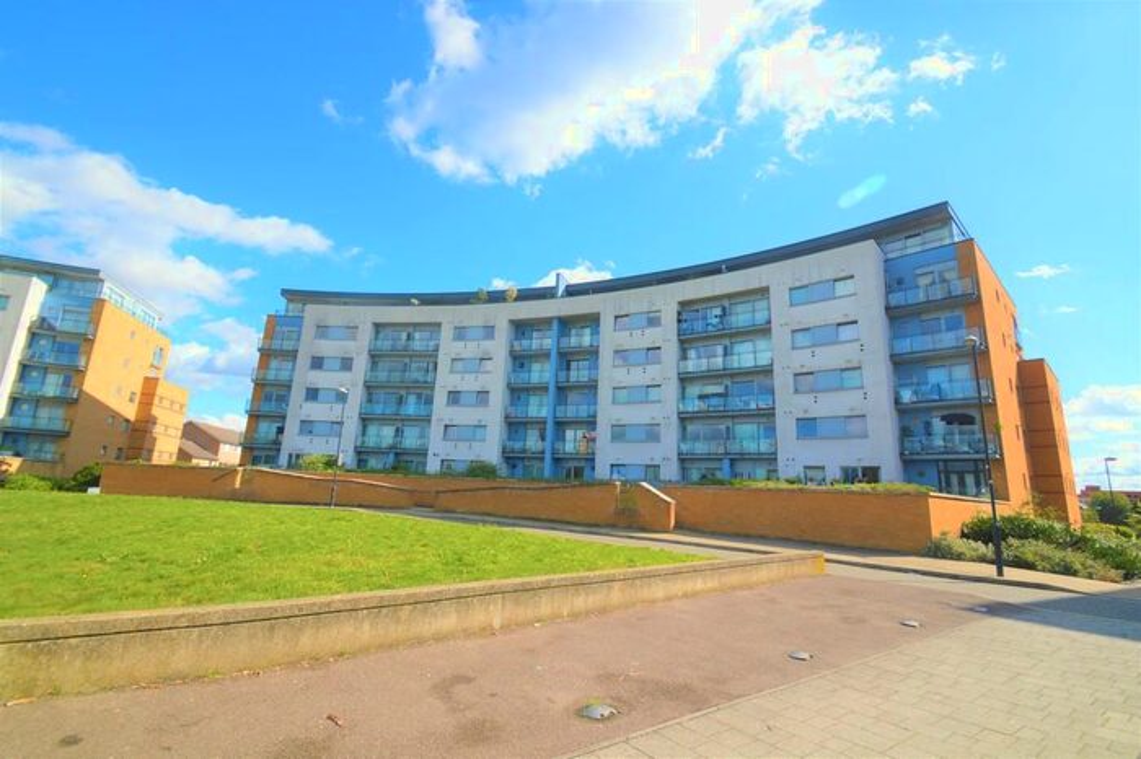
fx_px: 475
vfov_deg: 77.3
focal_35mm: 15
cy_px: 380
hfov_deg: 100.4
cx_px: 570
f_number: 8
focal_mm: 10
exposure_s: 1/200
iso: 100
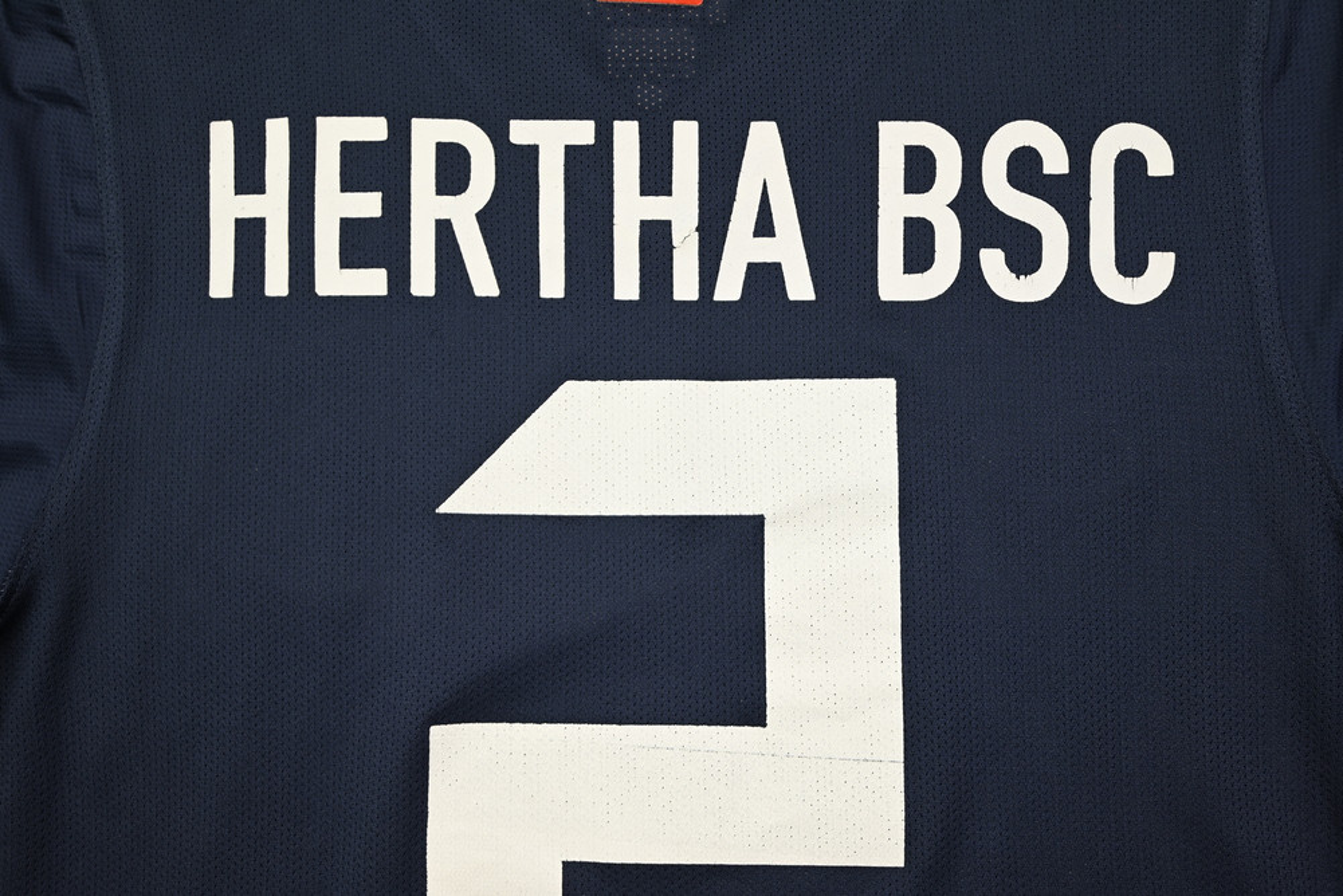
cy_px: 448
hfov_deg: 55.1
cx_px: 672
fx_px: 1287
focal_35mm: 34
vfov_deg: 38.4
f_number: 5
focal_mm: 34.5
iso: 200
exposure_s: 1/100
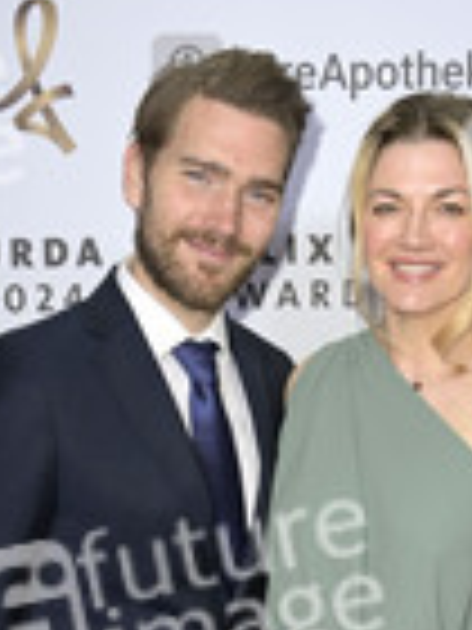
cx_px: 283
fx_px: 1545
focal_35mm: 85
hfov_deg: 17.4
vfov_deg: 20.8
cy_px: 832
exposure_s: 1/200
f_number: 5.6
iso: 640
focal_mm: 31
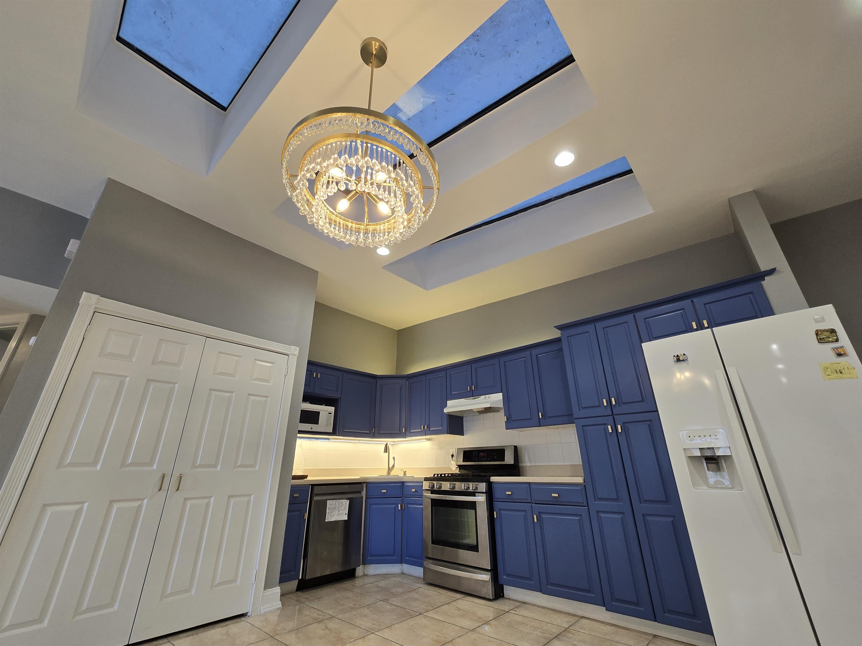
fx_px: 324
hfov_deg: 106.2
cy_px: 323
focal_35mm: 13
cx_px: 431
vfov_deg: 89.9
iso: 80
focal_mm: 2.2
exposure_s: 1/60
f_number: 2.2
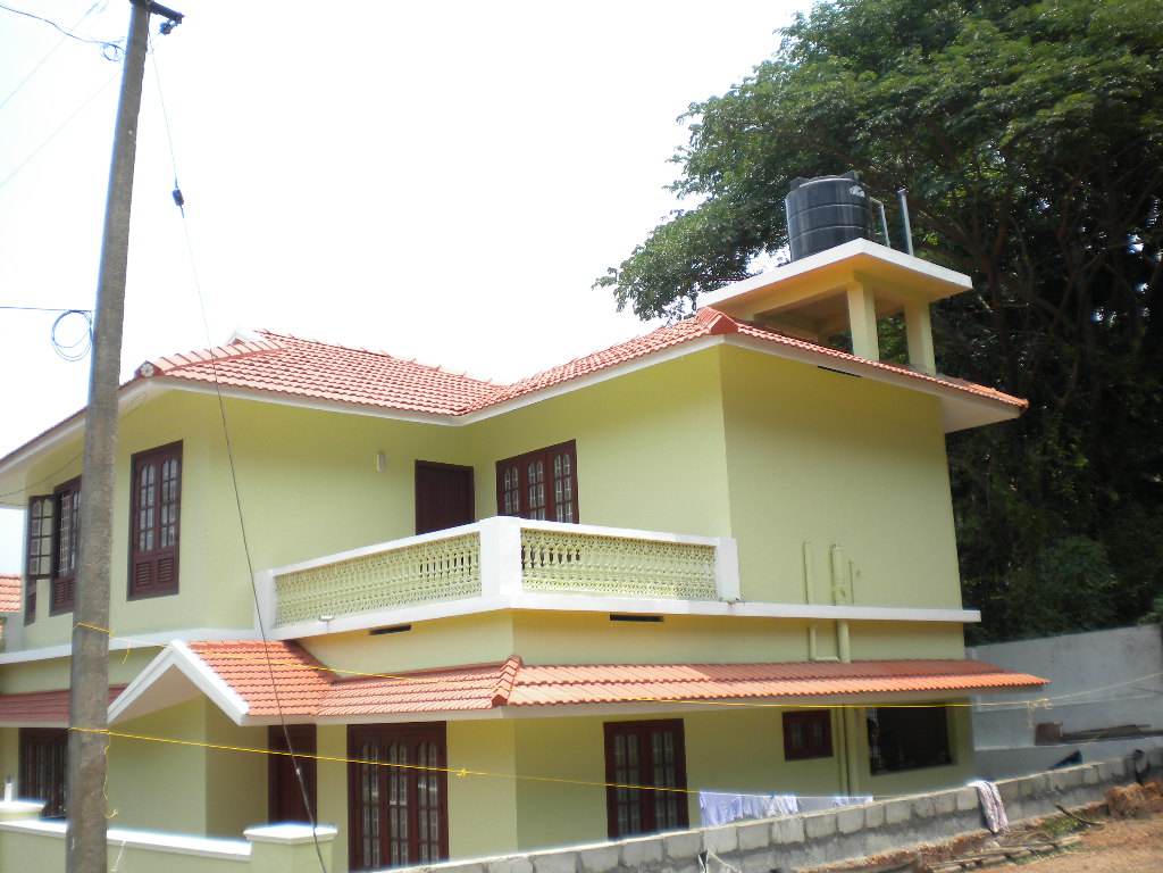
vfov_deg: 40.7
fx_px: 1176
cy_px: 436
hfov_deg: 52.6
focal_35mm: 35
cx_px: 582
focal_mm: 6.3
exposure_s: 1/278
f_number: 4.6
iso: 80
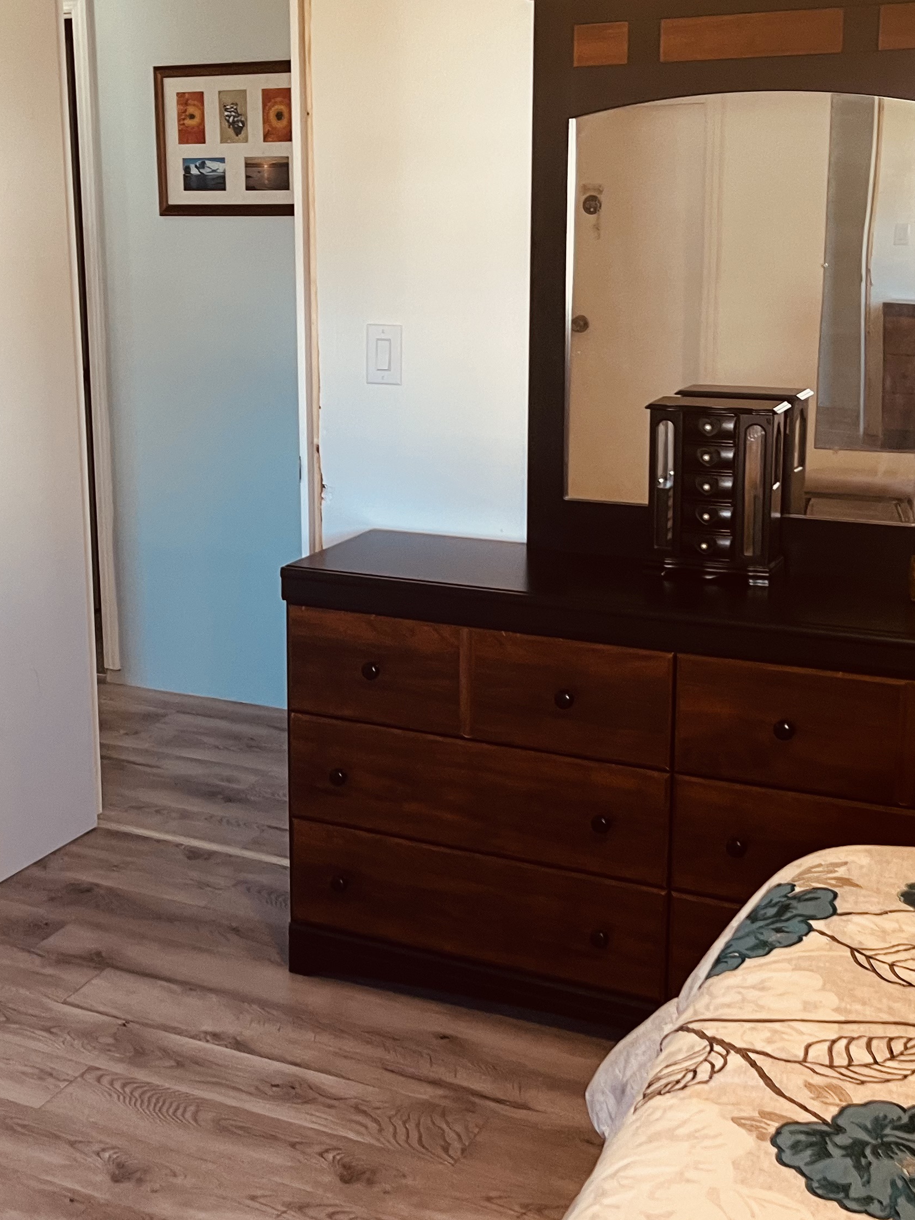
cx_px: 292
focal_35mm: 47
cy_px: 494
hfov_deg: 30.6
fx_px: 1656
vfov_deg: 40.3
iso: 125
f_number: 1.6
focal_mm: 5.1
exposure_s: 1/60
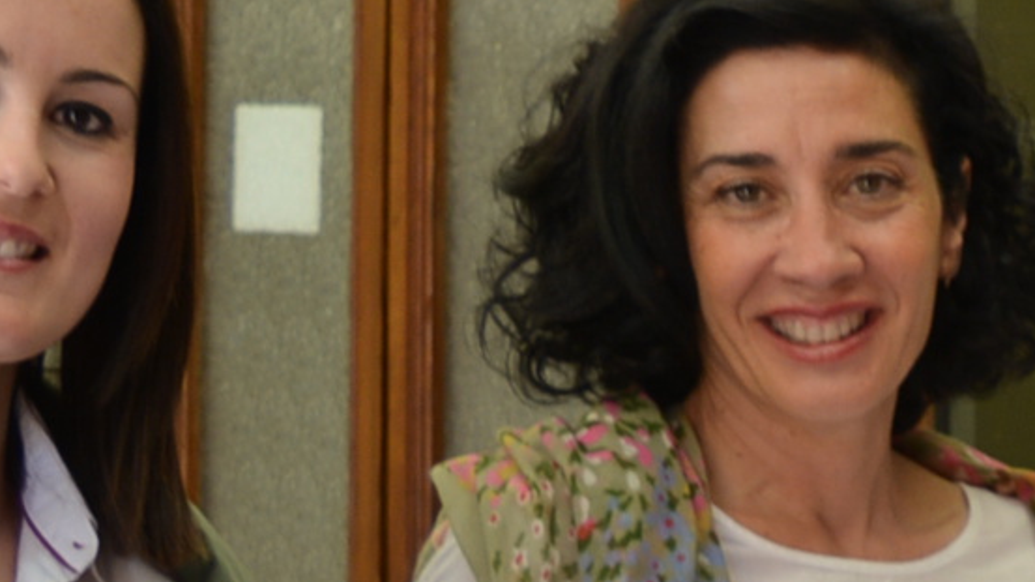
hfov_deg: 10.2
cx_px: 2077
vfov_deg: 6.1
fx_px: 5374
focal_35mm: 196
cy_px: 1089
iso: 100
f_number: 3.8
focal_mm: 23
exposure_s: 1/25
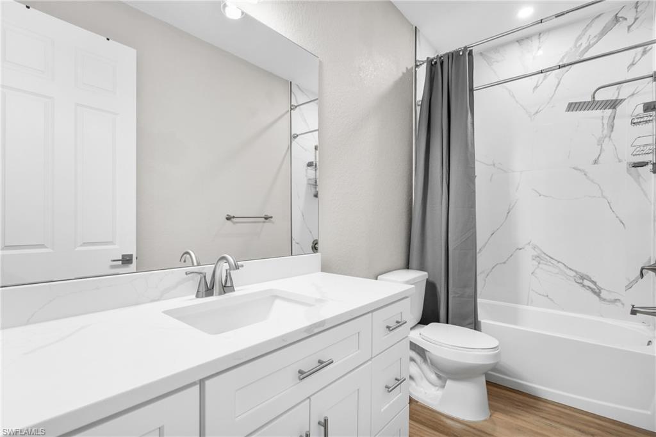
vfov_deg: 73.7
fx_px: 291
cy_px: 218
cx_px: 328
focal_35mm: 16
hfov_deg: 96.8
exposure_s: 1/6
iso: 400
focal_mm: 16
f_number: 10
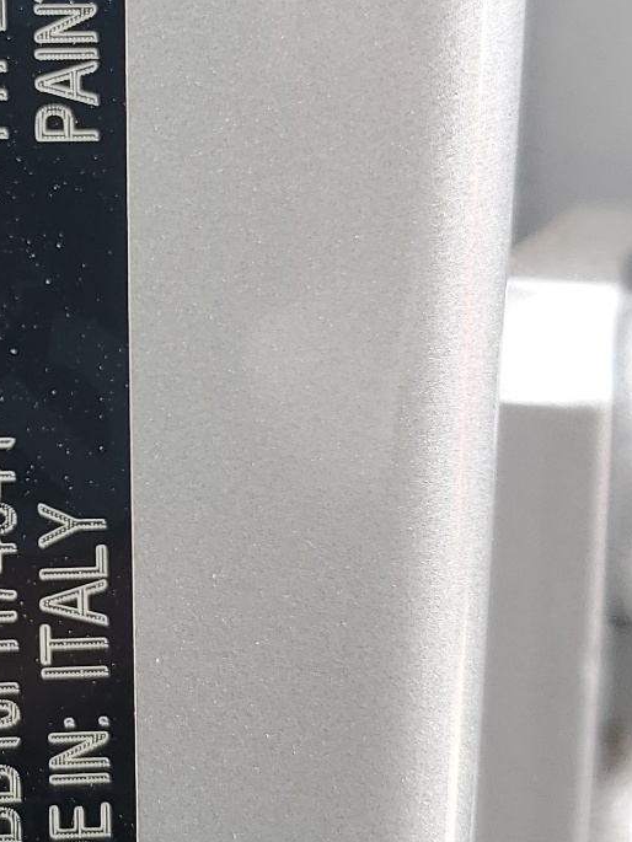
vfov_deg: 24.1
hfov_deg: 17.7
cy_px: 423
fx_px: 1971
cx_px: -14
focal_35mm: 81
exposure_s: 1/120
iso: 50
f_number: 1.5
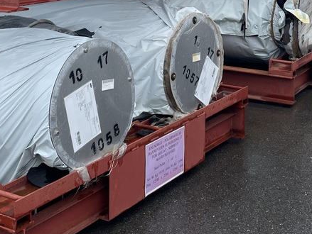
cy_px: -13
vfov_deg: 20.0
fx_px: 640
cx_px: 182
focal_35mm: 71
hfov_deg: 27.3
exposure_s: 1/1416
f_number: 1.6
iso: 32
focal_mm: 4.2
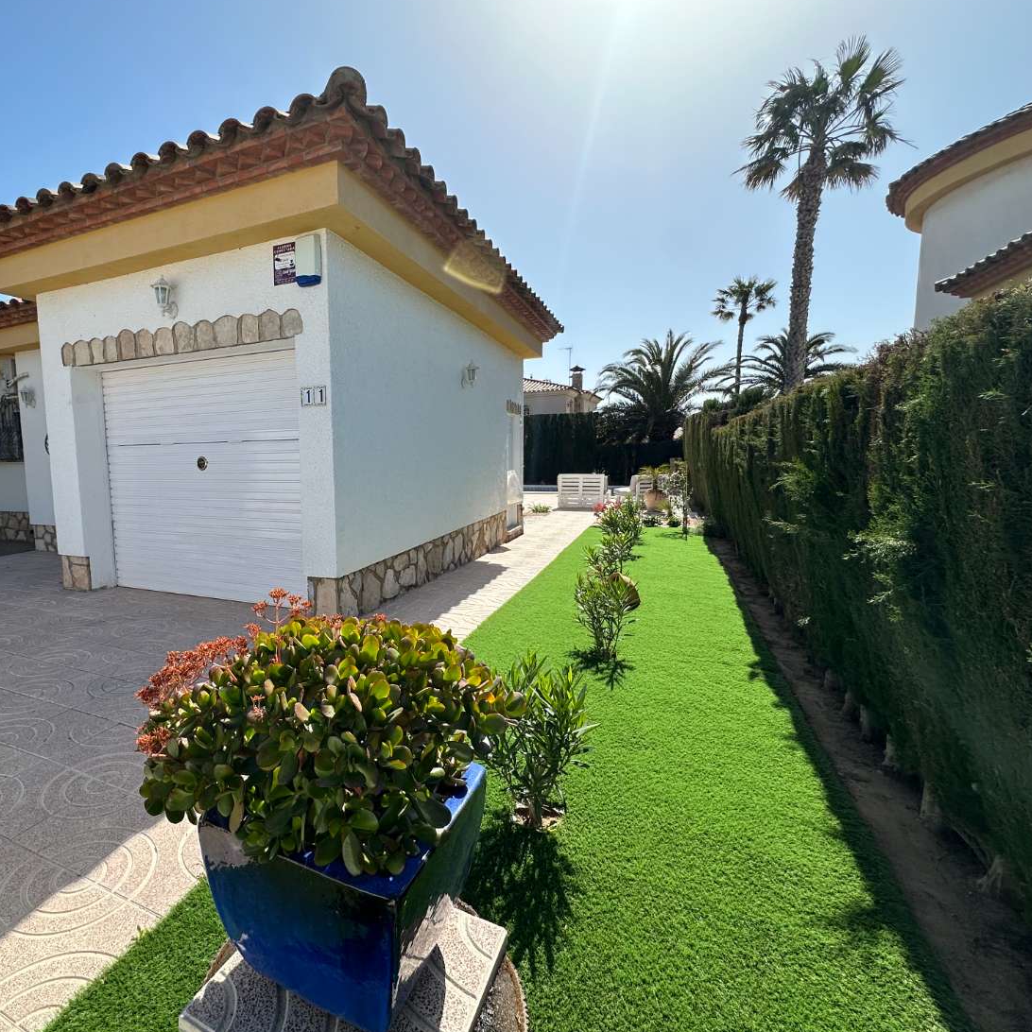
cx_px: 373
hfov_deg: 82.0
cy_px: 517
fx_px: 573
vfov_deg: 84.0
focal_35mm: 17
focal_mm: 2.22
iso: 50
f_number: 2.2
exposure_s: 1/1887
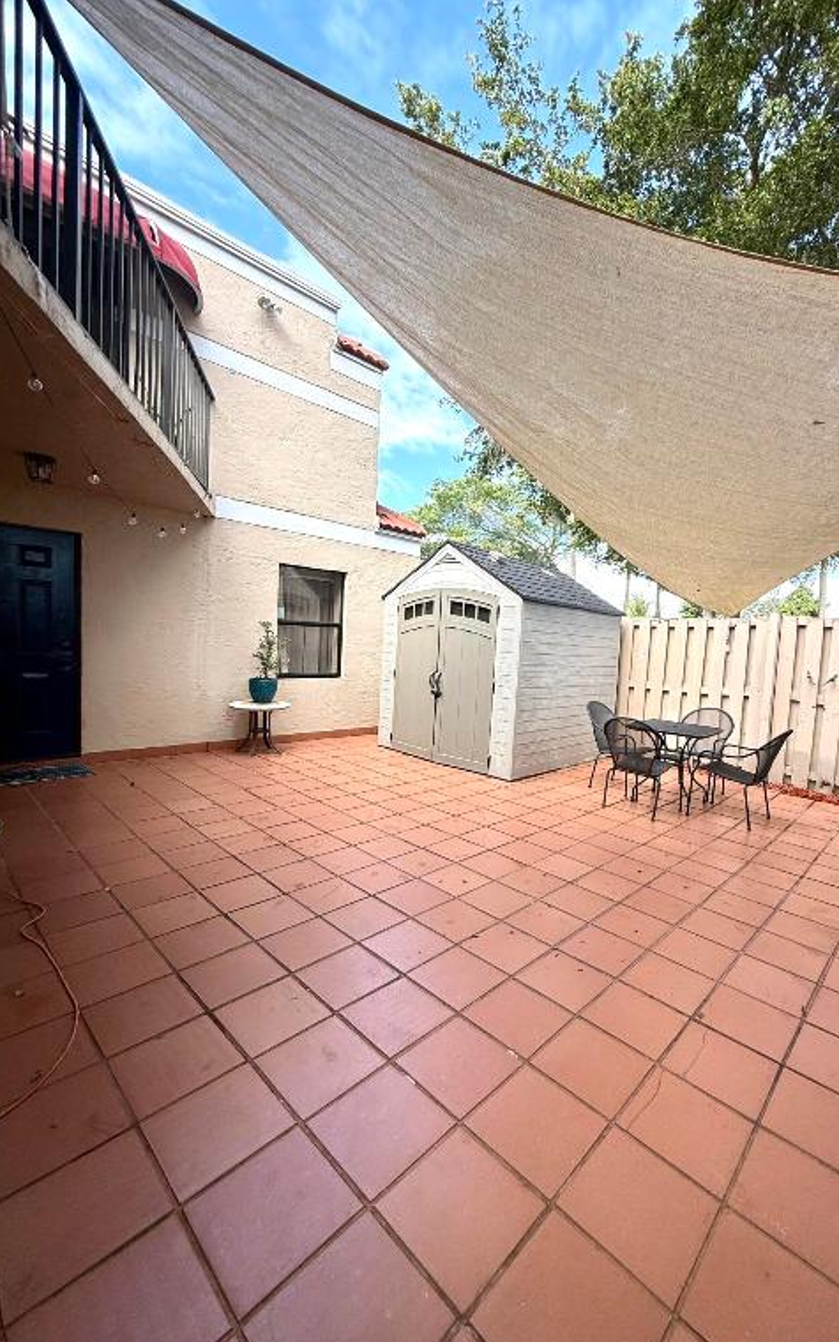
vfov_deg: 101.5
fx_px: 549
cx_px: 489
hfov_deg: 74.2
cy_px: 676
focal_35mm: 15
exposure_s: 1/531
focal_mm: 2.22
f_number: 2.2
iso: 64
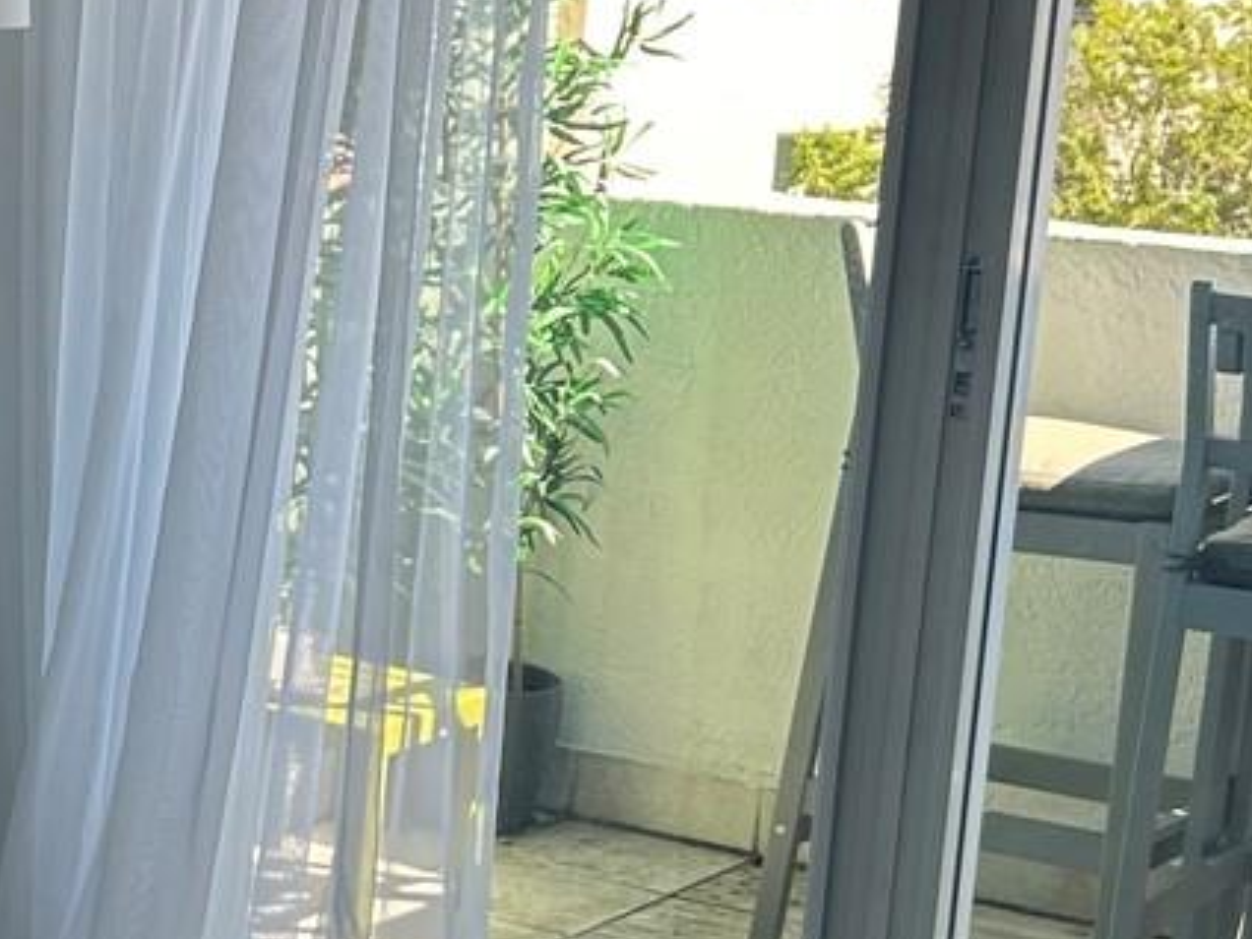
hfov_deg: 18.8
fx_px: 3544
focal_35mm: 98
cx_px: -295
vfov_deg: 15.1
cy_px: 605
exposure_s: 1/262
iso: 40
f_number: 1.5
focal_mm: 5.7
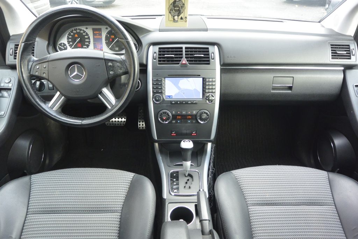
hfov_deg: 67.4
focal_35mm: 27
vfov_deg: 47.9
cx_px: 179
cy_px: 120
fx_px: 269
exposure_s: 1/80
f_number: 3.5
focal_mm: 10
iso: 400
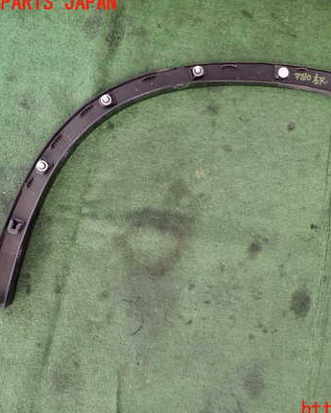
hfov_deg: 42.6
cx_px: 230
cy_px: 207
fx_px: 416
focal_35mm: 34
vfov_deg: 52.8
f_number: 2
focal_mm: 4.5
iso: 200
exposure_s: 1/60
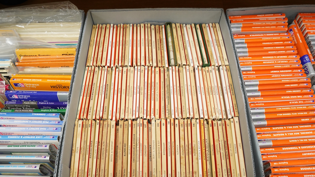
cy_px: 97
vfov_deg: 38.9
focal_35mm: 30
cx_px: 157
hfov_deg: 64.3
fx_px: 251
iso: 2500
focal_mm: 28
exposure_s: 1/100
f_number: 7.1
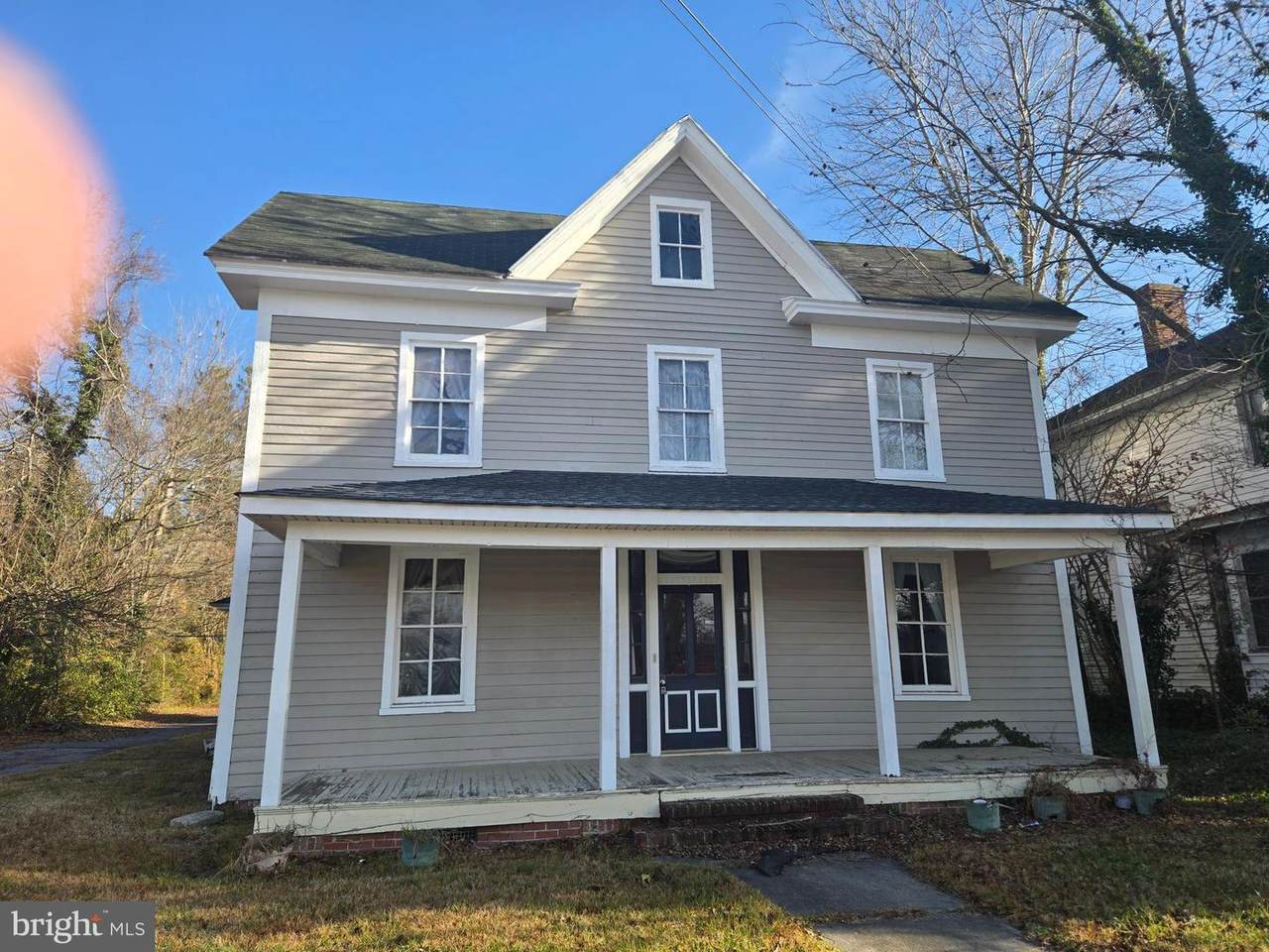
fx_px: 843
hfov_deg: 73.9
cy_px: 476
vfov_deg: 58.9
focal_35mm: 23
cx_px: 634
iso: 25
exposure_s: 1/682
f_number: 1.8
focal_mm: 5.4
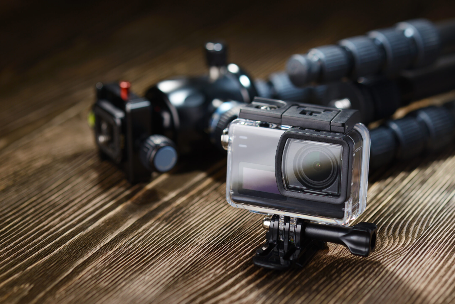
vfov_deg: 27.0
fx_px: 632
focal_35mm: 50
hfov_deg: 39.6
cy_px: 152
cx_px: 228
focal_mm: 50
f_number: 1.4
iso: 100
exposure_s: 1/160
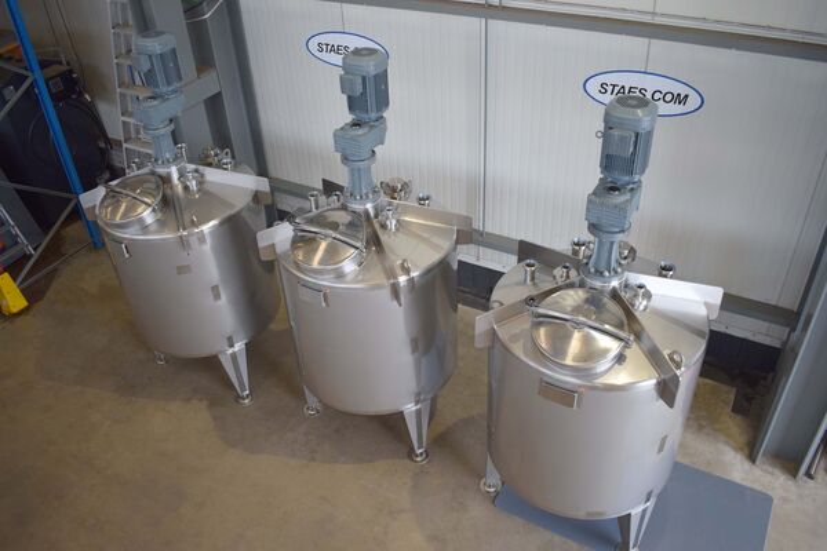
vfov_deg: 43.6
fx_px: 689
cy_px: 276
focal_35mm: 30
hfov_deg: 61.9
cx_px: 414
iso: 900
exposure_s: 1/60
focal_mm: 20
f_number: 3.5
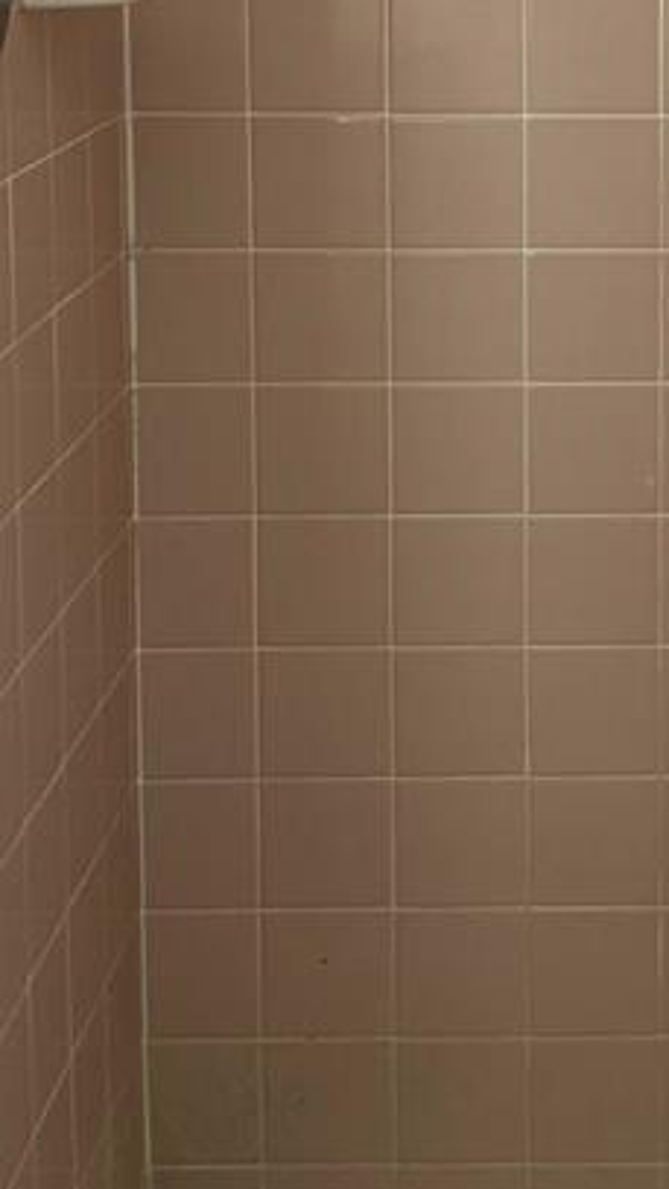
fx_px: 2428
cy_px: 111
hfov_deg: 15.3
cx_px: 707
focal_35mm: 77
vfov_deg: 26.6
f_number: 1.78
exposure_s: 1/60
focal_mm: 6.76
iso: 200
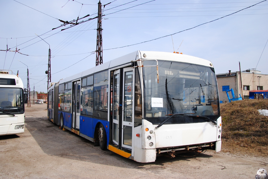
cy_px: 90
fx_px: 235
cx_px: 134
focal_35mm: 32
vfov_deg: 41.8
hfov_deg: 59.4
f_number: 3.8
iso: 100
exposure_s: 1/1000
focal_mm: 21
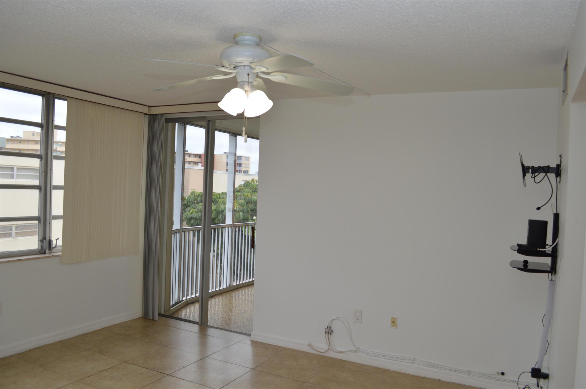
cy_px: 194
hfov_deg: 67.4
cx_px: 293
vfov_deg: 47.8
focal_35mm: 27
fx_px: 439
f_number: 5.6
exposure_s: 1/125
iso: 280
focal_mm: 18
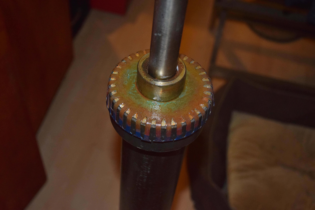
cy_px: 105
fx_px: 420
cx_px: 158
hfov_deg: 41.1
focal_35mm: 48
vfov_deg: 28.1
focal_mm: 32
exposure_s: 1/60
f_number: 4.8
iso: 1800
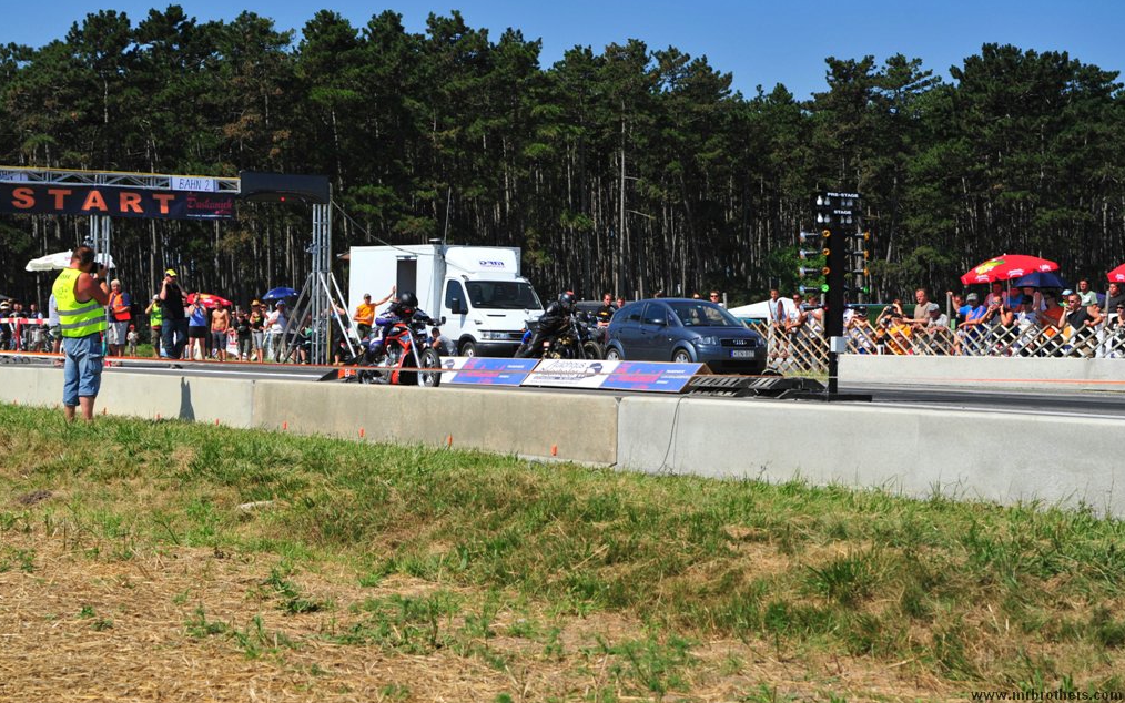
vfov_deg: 18.1
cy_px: 331
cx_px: 560
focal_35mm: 72
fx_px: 2208
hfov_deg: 28.6
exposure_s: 1/1000
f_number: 6.3
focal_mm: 70
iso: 200
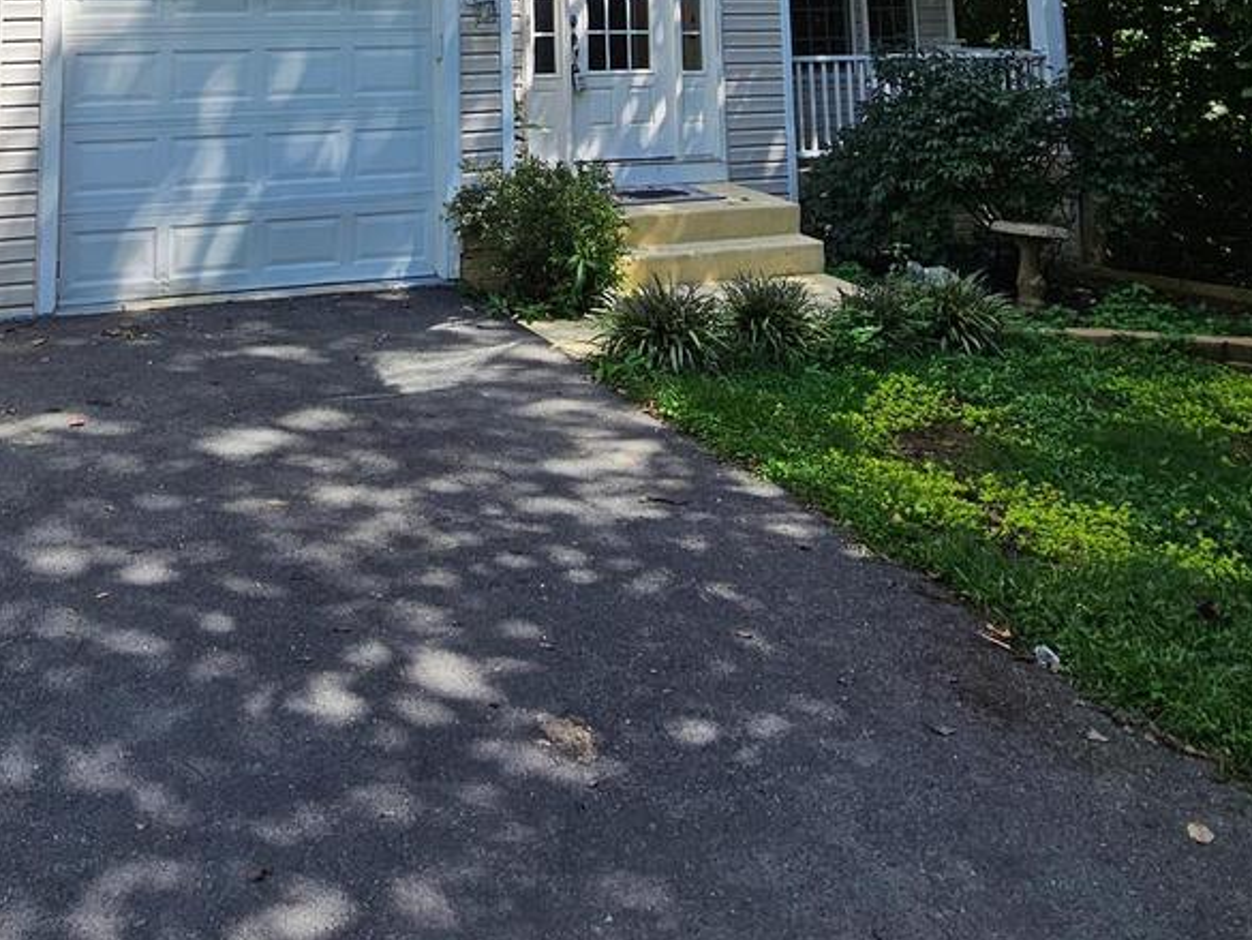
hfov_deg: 55.9
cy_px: -158
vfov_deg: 35.7
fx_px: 1158
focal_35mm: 32
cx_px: 443
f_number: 2.2
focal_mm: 2.2
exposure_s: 1/1476
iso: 50
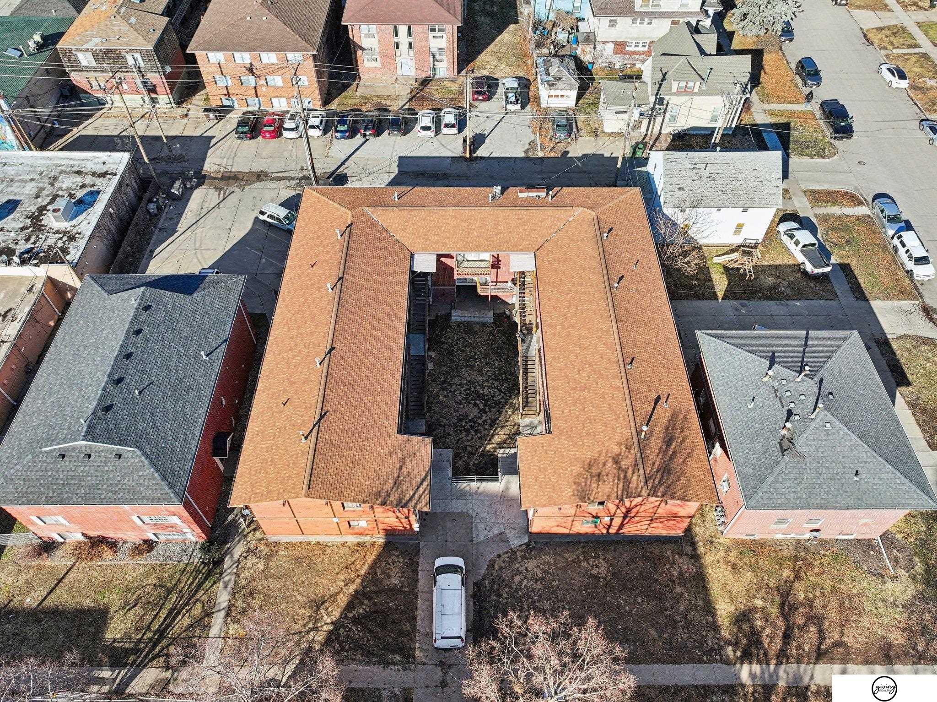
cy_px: 351
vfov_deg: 56.8
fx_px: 649
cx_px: 468
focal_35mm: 24
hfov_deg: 71.6
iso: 180
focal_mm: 12.29
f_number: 2.8
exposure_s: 1/60
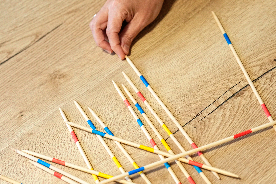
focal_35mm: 88
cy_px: 117
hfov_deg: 23.0
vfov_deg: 15.5
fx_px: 675
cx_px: 182
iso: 2000
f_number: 2.8
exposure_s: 1/250
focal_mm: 53
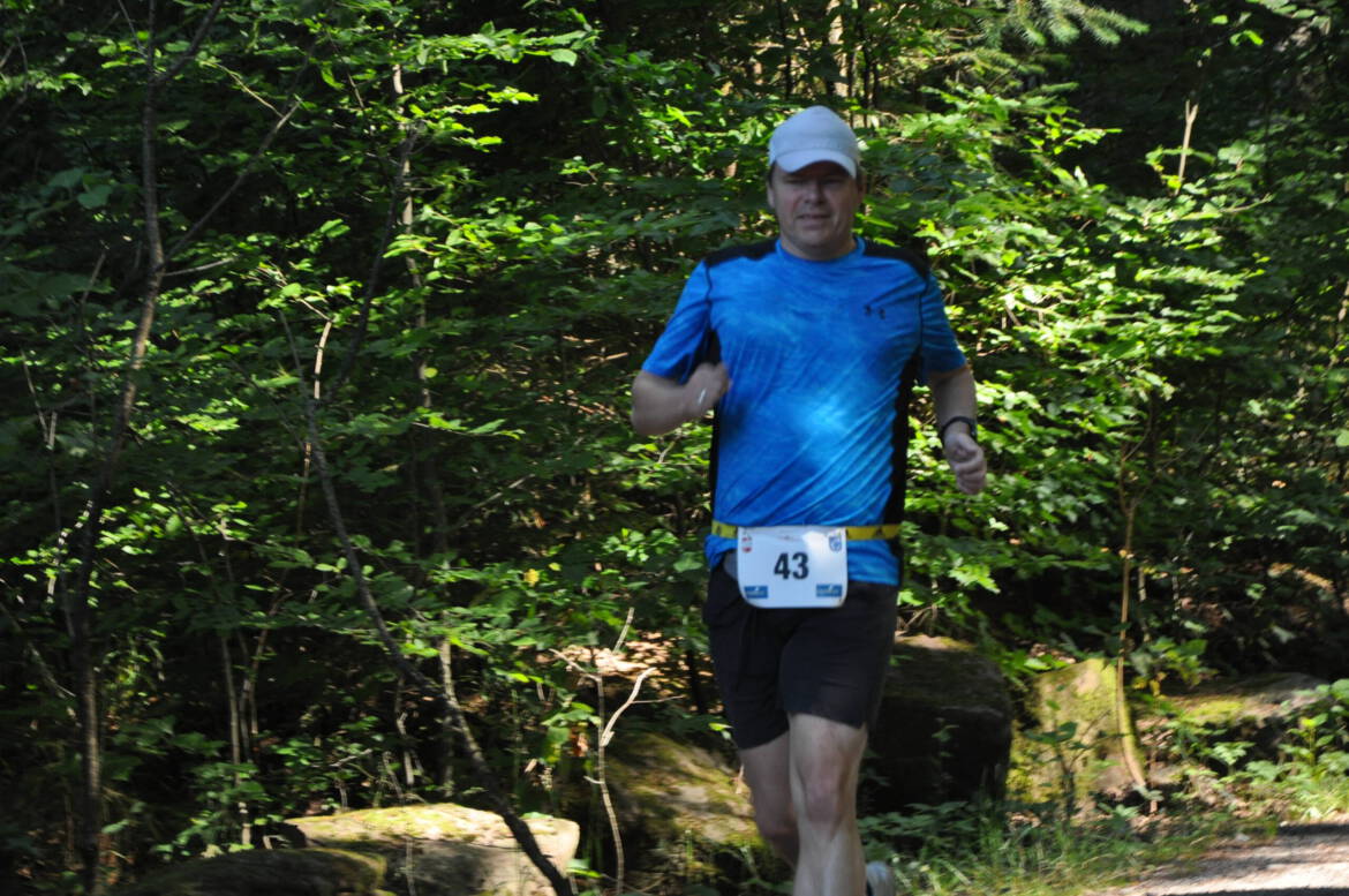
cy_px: 448
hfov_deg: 13.1
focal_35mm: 158
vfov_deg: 8.7
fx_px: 5894
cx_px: 674
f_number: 5.6
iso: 800
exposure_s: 1/80
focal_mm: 105
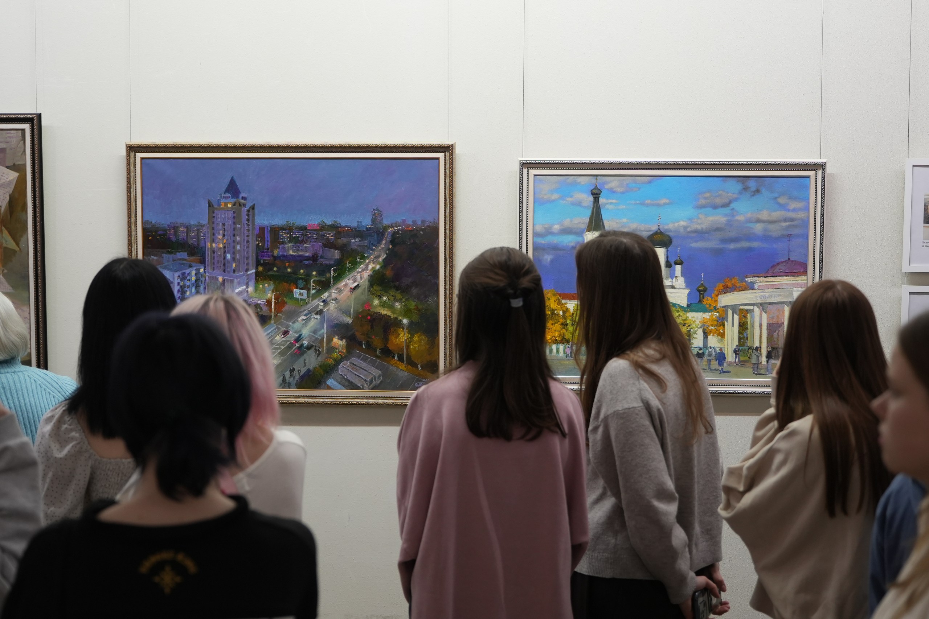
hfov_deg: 36.2
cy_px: 310
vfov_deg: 24.6
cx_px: 464
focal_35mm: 55
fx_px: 1419
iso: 800
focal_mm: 37
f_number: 2
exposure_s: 1/250
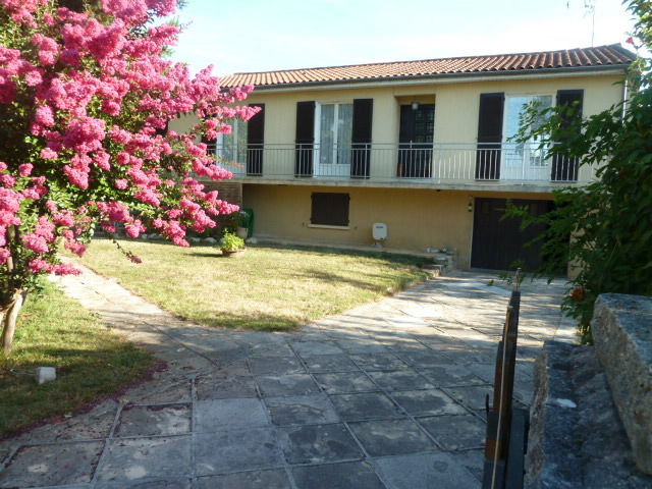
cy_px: 244
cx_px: 326
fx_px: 471
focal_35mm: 25
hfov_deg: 69.4
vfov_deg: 54.9
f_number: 4
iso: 80
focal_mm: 4.1
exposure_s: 1/100
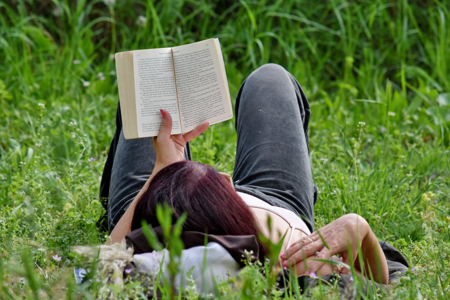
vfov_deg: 4.4
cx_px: 225
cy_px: 150
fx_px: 3937
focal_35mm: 315
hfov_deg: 6.5
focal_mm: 210
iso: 250
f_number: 8
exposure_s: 1/320
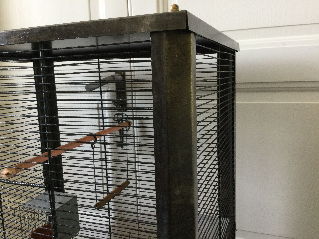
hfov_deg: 58.4
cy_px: 120
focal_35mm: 31
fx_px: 286
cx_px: 160
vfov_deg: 45.4
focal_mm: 3.3
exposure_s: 1/33
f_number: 2.4
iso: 100
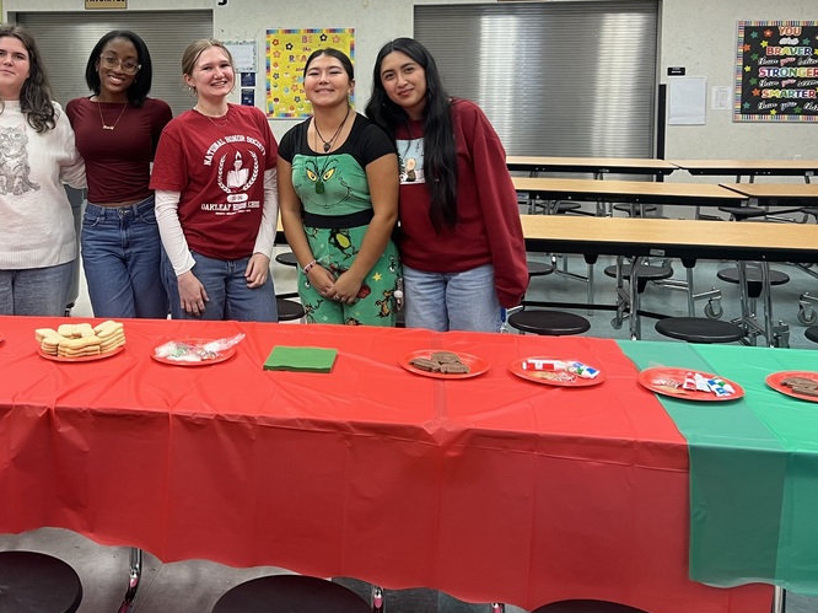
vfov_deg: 35.2
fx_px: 945
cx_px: 247
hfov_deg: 45.8
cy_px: 155
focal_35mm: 40
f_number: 1.5
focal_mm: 5.7
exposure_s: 1/60
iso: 100
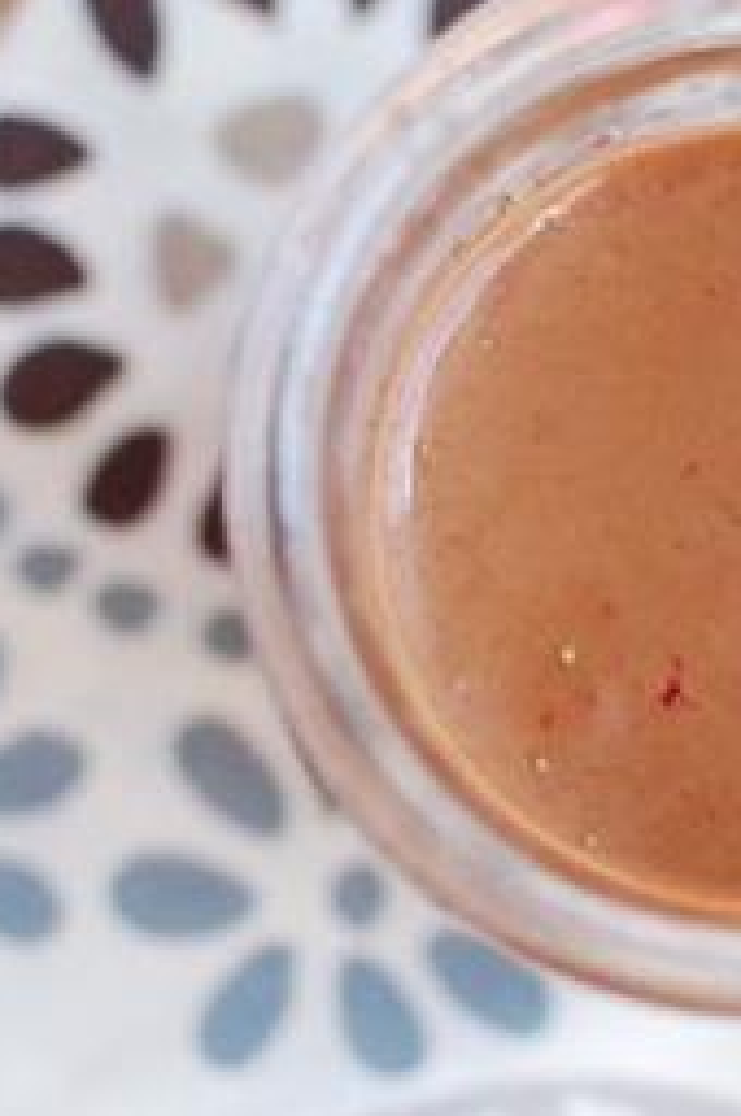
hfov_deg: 12.1
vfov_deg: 18.1
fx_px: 3500
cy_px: 619
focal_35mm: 113
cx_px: 344
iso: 200
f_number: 3.5
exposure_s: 1/100
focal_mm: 35
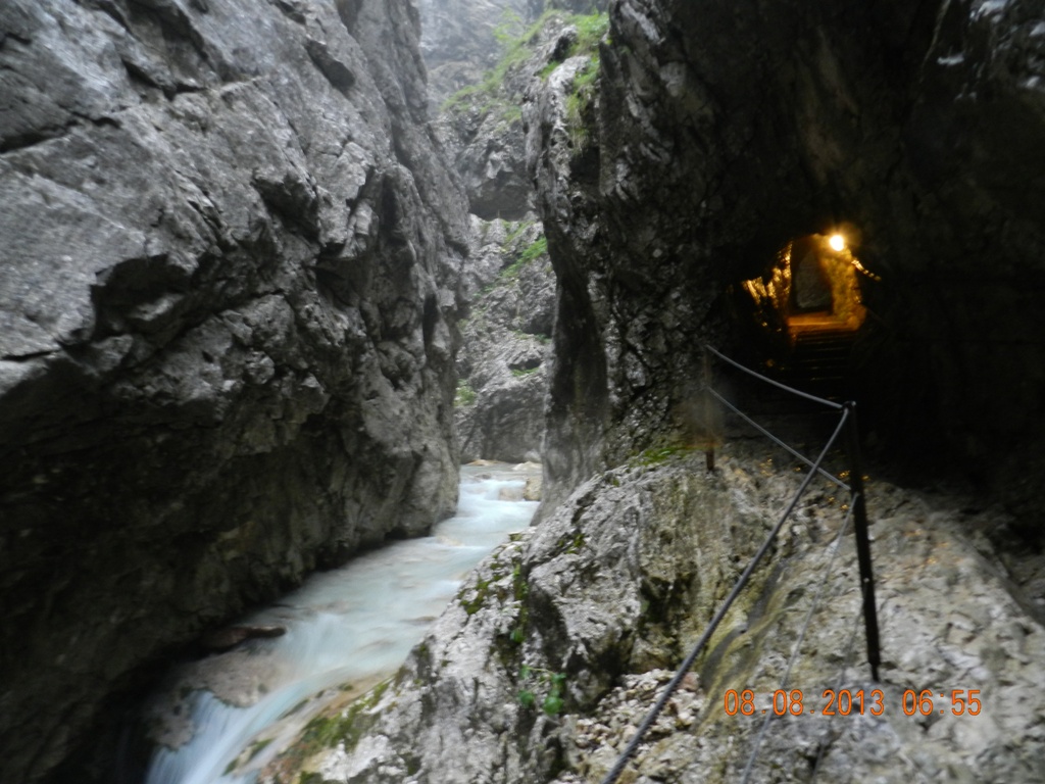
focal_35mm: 23
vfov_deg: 58.9
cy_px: 392
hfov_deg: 73.9
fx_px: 694
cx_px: 522
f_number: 3.4
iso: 200
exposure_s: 1
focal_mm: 4
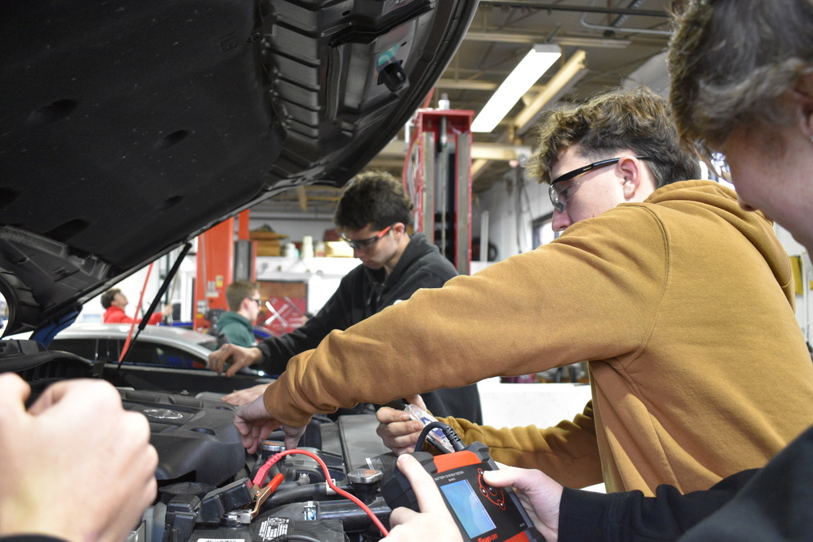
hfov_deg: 57.2
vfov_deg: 40.0
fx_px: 745
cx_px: 406
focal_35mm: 33
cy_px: 271
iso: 2000
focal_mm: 22
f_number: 3.8
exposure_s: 1/125
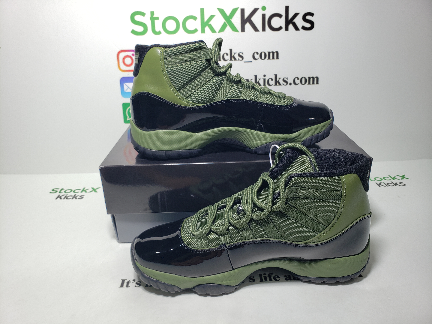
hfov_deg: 67.3
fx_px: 324
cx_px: 216
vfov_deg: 53.1
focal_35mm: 26
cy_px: 162
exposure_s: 1/116
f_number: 2.4
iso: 50
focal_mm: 4.3
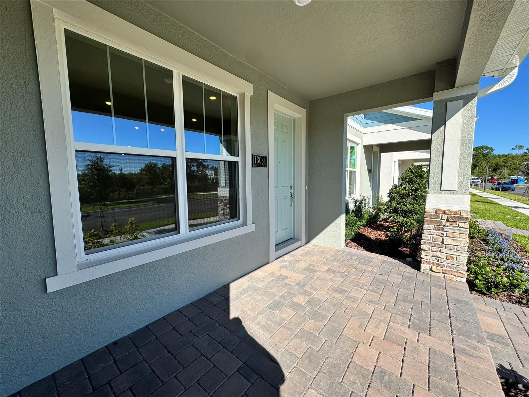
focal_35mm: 14
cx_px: 264
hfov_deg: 102.1
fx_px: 214
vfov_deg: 85.7
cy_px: 198
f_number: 2.2
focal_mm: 2.22
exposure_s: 1/968
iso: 50
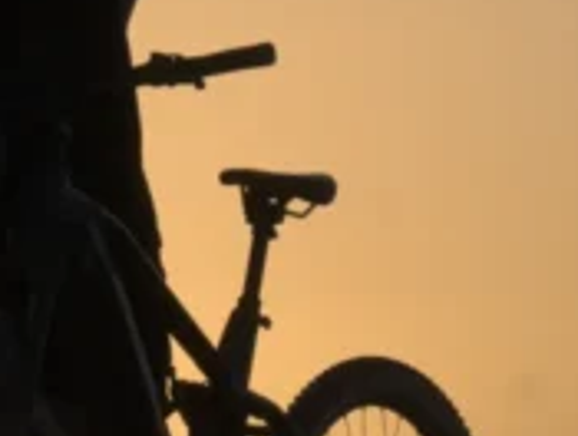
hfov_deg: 5.9
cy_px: 162
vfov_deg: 4.5
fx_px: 5505
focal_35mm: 329
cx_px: -284
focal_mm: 67
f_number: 11
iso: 100
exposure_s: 1/100
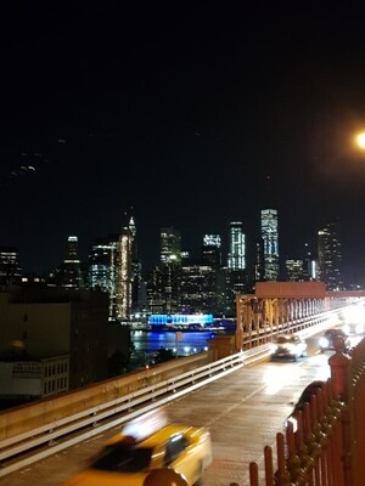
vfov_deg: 67.3
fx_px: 366
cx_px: 182
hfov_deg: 53.1
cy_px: 243
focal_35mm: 26
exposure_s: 1/10
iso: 400
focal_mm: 4.2
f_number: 1.7
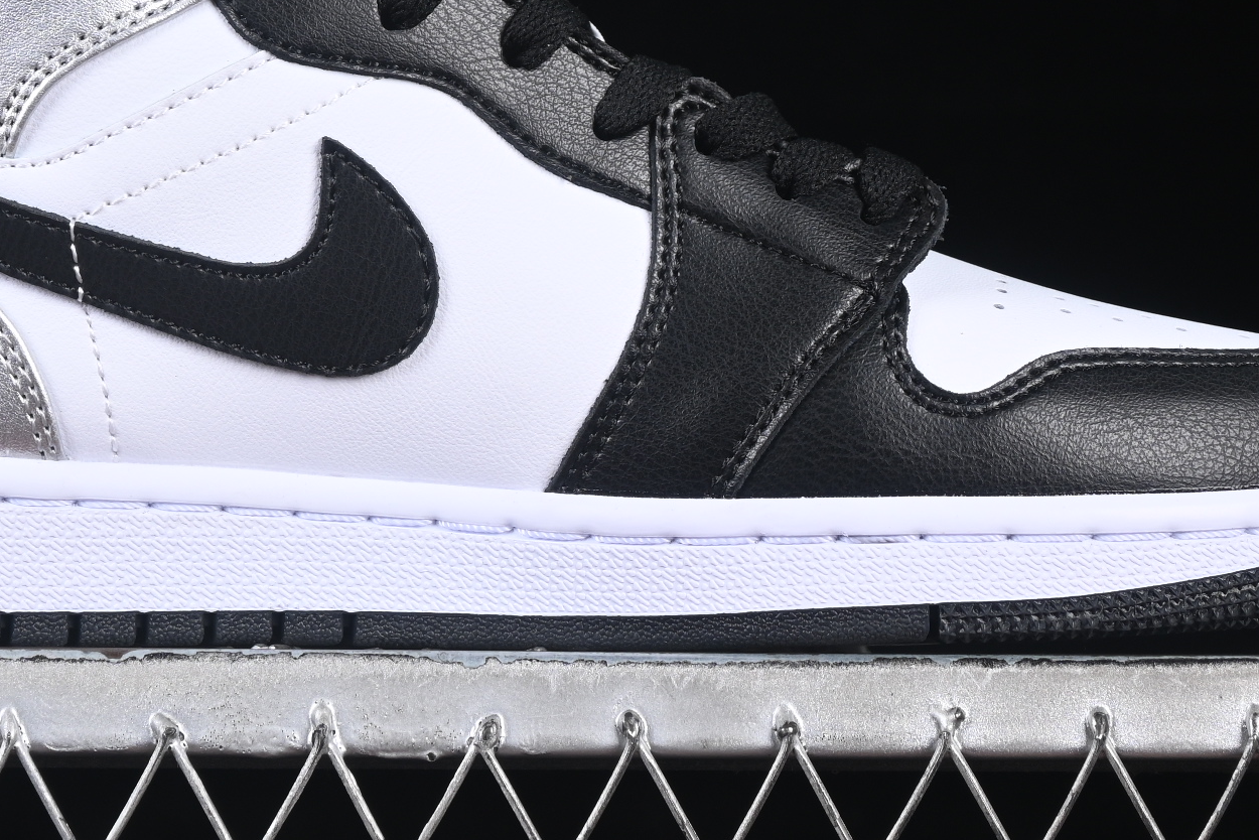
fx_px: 5841
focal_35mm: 167
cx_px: 466
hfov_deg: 12.3
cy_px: 67
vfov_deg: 8.2
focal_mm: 50
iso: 160
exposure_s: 1/60
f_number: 6.3
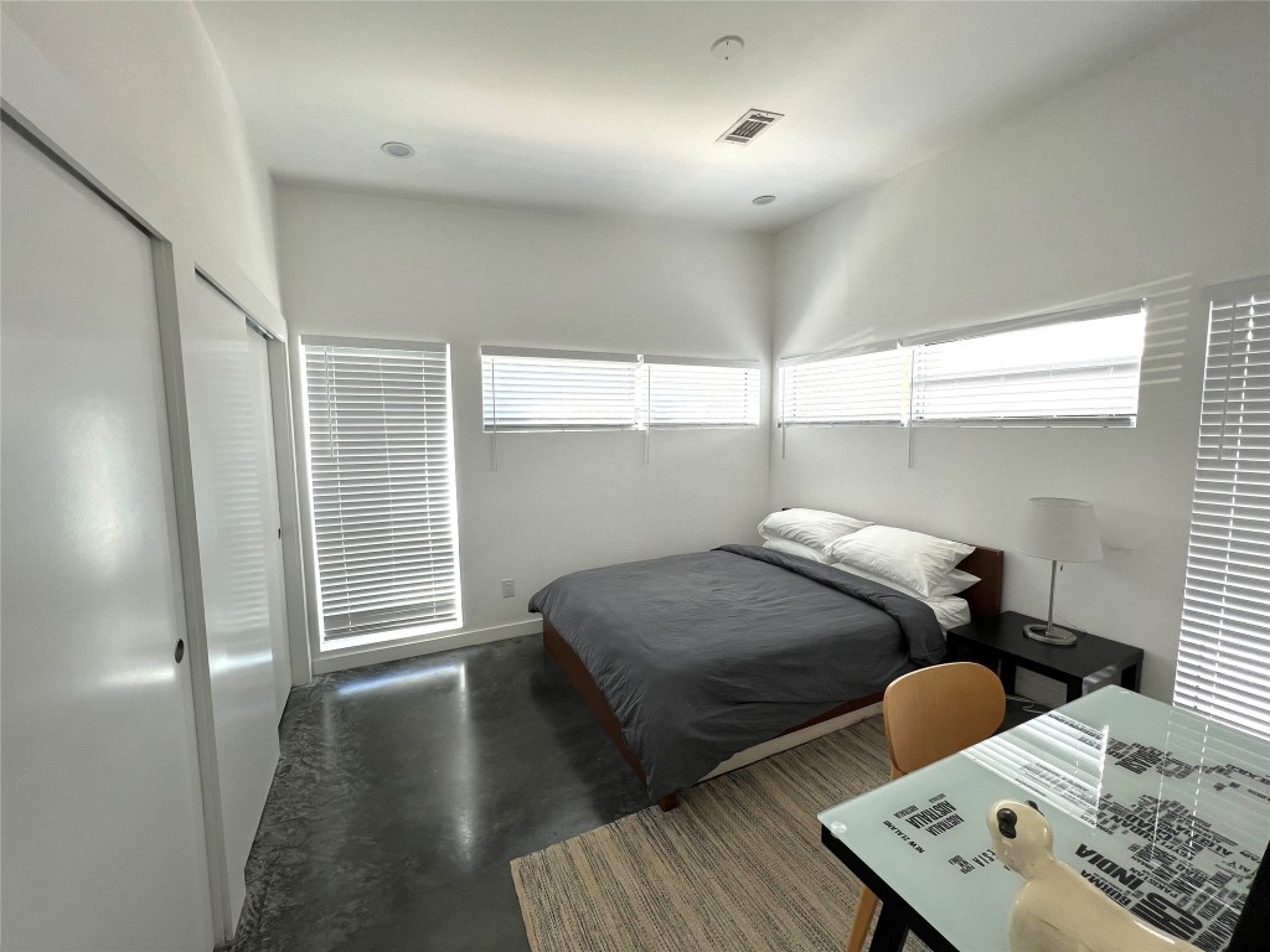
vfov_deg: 89.9
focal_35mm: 13
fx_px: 477
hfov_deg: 106.2
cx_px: 635
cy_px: 476
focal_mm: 1.57
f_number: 1.8
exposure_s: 1/99
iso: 40
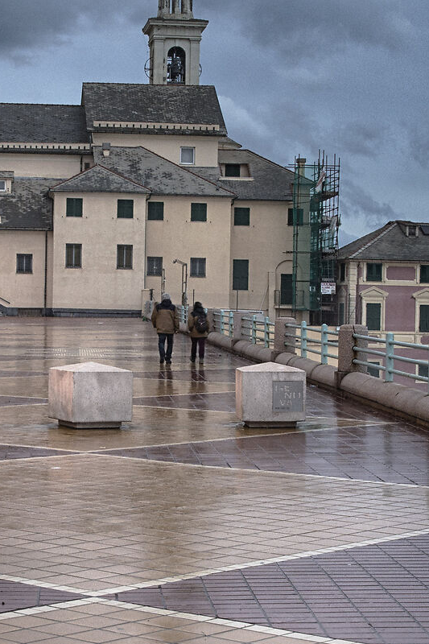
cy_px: 392
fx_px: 1529
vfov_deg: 23.7
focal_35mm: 86
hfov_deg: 16.0
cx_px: 157
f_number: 7.1
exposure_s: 1/8
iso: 400
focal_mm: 19
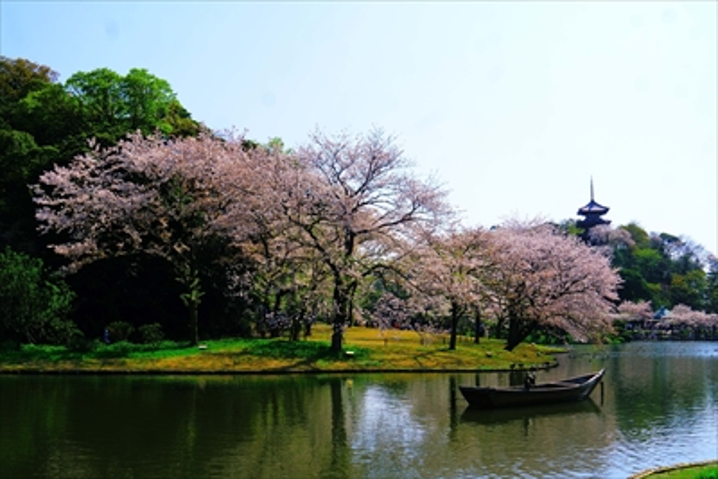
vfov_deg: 36.9
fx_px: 718
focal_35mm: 36
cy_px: 240
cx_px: 359
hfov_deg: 53.1
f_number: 8
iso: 125
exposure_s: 1/500
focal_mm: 24
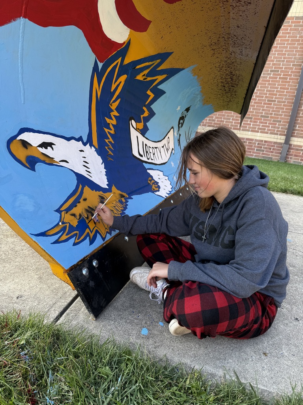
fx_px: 280
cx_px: 152
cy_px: 202
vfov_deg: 71.6
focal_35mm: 24
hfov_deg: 56.8
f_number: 1.78
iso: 64
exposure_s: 1/256
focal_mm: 6.76
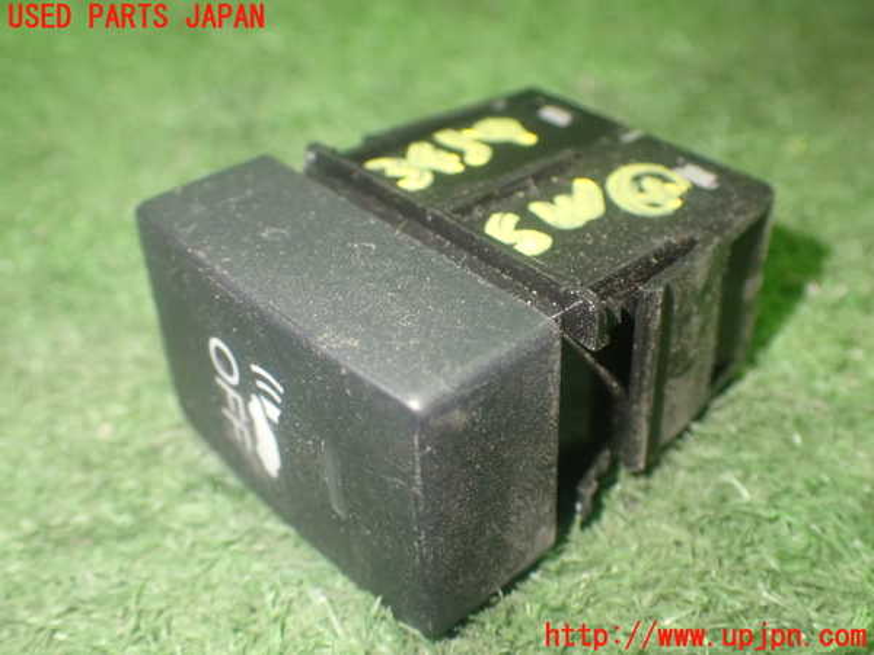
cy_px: 328
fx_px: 1111
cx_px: 437
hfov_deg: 42.9
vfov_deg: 32.9
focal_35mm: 44
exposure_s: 1/30
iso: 800
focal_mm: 7.84
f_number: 2.9
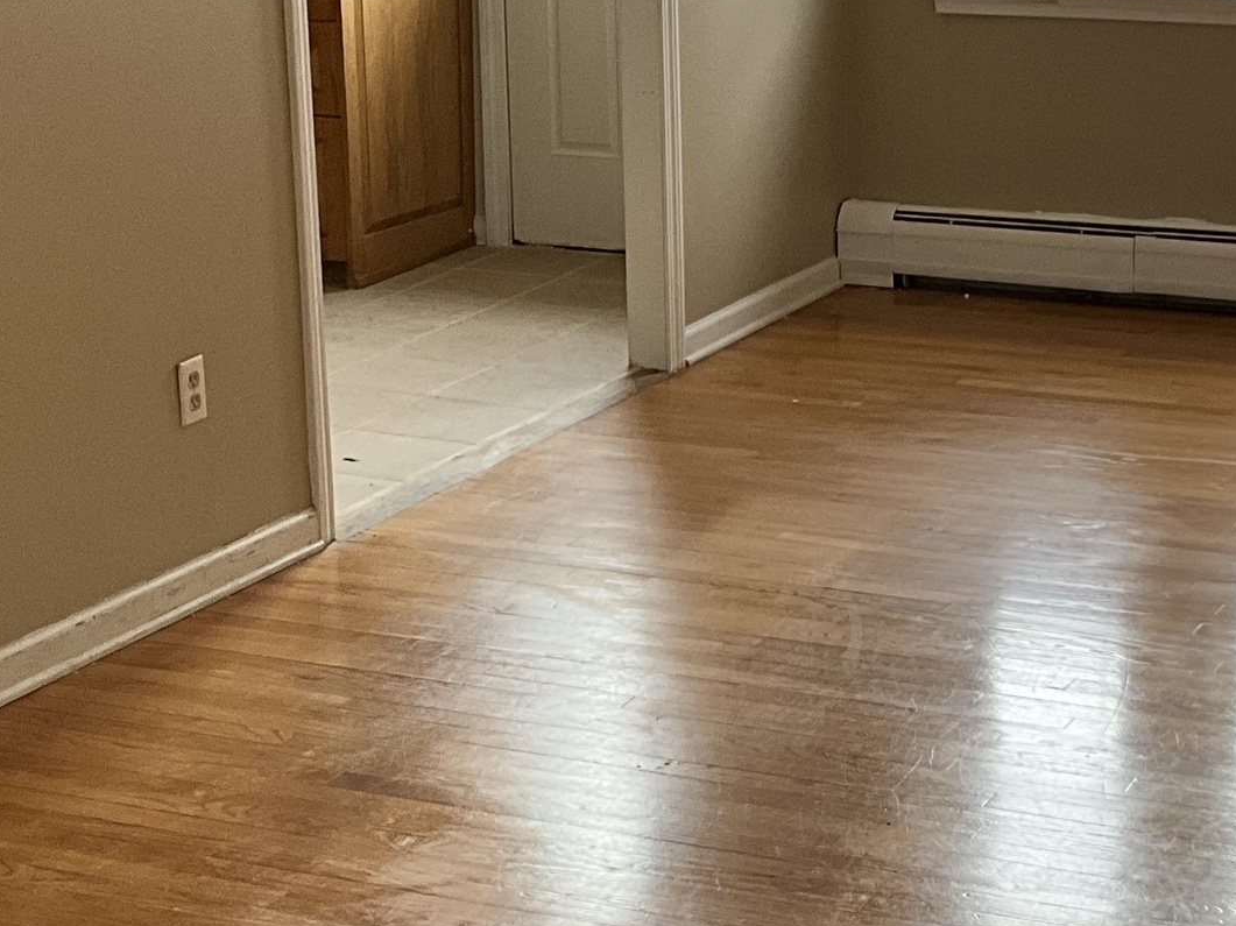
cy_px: 417
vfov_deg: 17.6
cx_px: 775
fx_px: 2998
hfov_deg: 23.2
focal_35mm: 84
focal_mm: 3
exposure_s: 1/91
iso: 64
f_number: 1.8
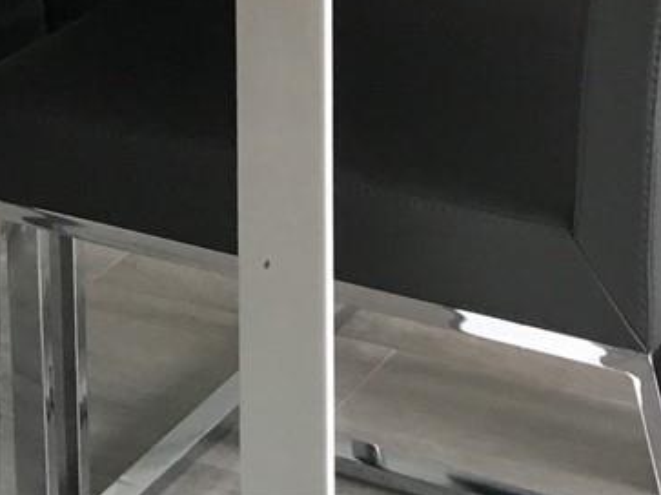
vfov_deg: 10.4
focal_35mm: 128
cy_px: -590
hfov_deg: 15.4
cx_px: 341
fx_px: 2443
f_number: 2.2
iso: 100
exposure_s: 1/30
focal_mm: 4.15
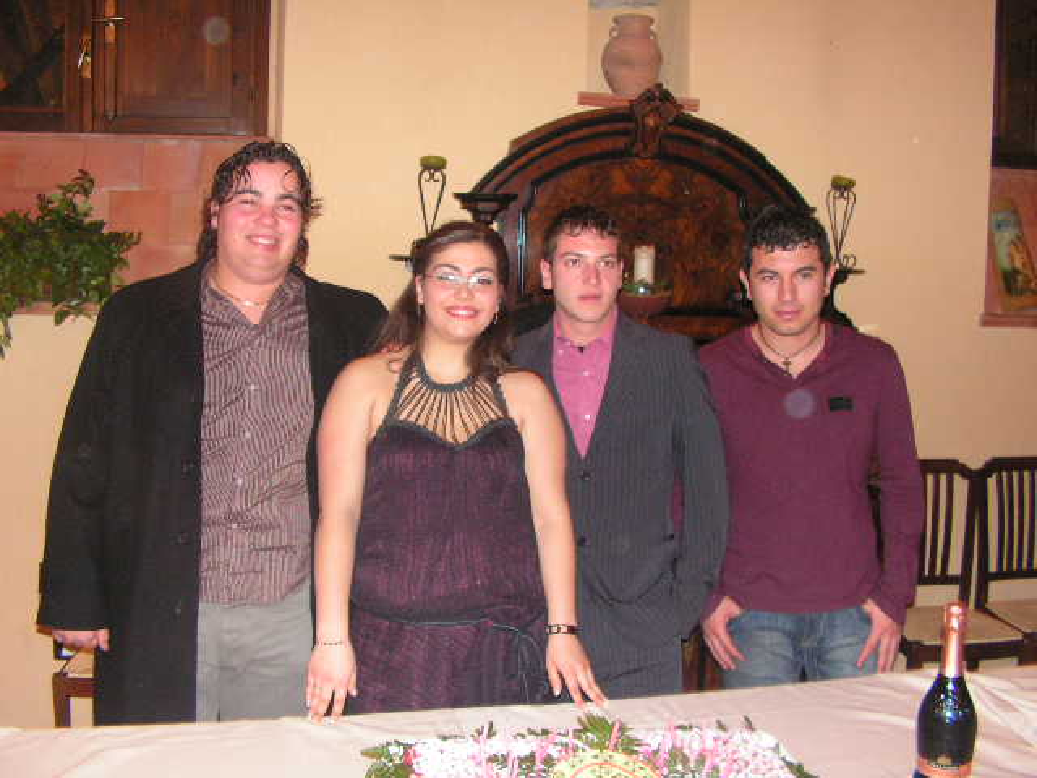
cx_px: 518
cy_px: 389
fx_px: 1078
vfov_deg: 39.7
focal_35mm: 36
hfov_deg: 51.4
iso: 200
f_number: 3.2
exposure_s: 1/40
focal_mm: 6
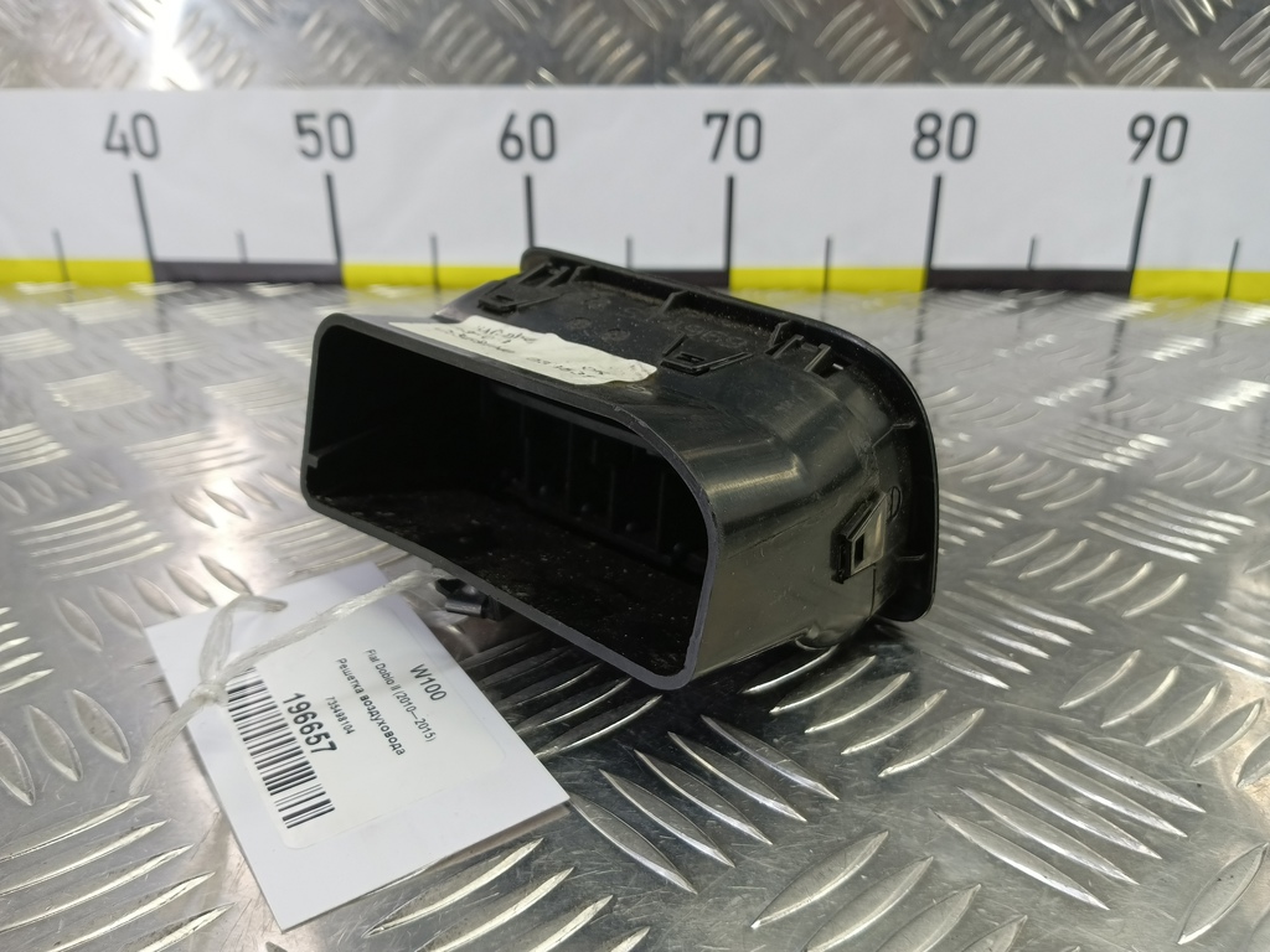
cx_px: 635
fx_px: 844
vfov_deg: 58.9
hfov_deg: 73.9
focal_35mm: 23
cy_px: 476
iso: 145
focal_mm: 4.11
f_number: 1.6
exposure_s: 1/50
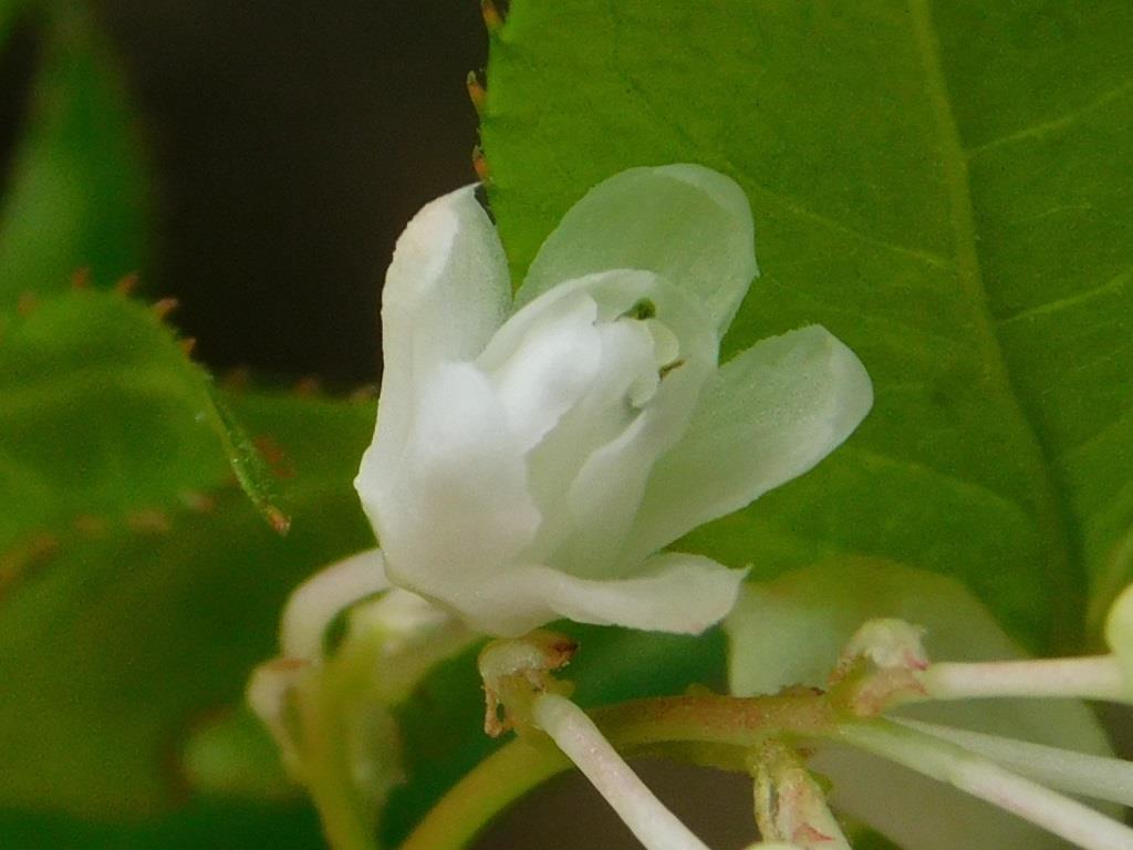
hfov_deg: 14.7
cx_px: 566
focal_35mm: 134
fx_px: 4386
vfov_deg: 11.1
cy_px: 425
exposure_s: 1/160
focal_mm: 23.7
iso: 200
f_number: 5
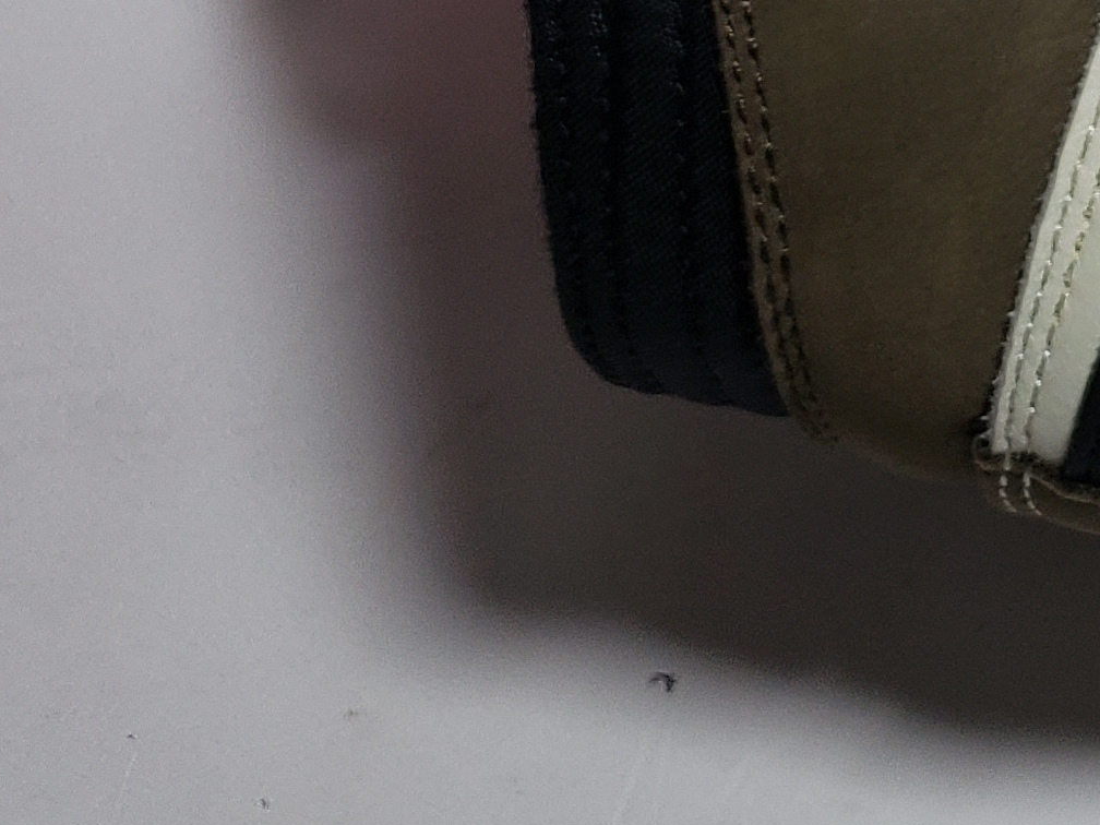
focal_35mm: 104
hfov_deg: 16.0
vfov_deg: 13.0
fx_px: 3305
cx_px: 1990
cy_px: -637
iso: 50
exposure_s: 1/715
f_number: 1.5
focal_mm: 4.3
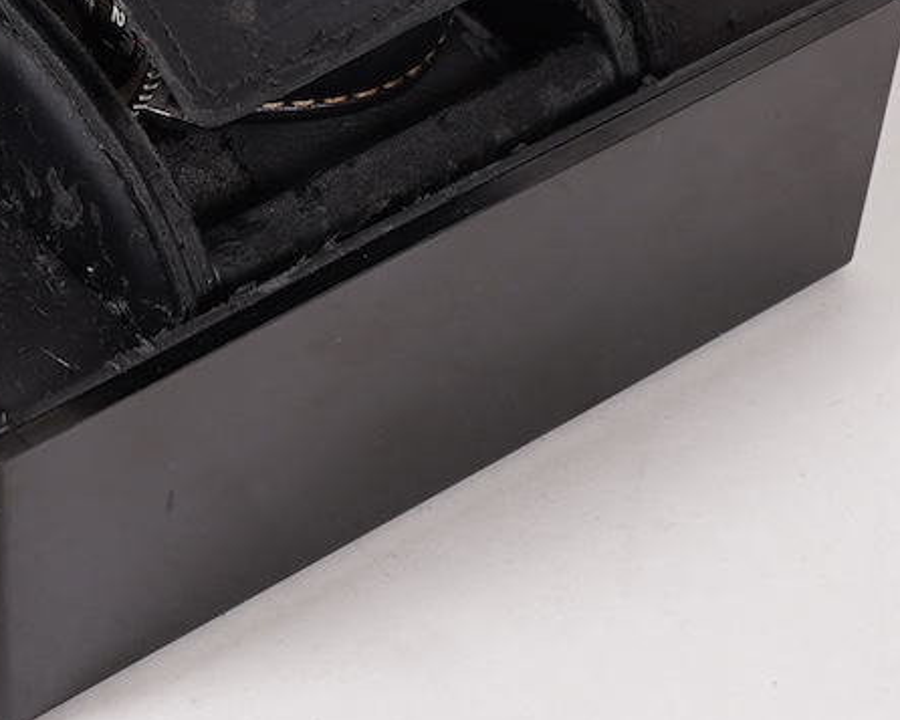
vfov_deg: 10.2
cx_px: 105
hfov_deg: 12.8
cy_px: -161
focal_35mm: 149
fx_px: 3970
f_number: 13
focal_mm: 30
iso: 160
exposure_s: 1/160
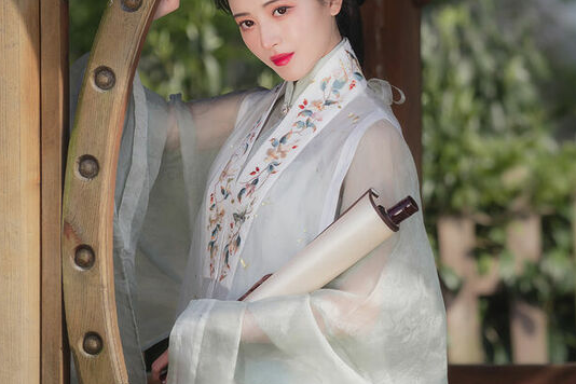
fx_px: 5632
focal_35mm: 352
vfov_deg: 3.9
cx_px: 526
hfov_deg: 5.8
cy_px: 135
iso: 100
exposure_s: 1/400
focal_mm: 180
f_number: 4
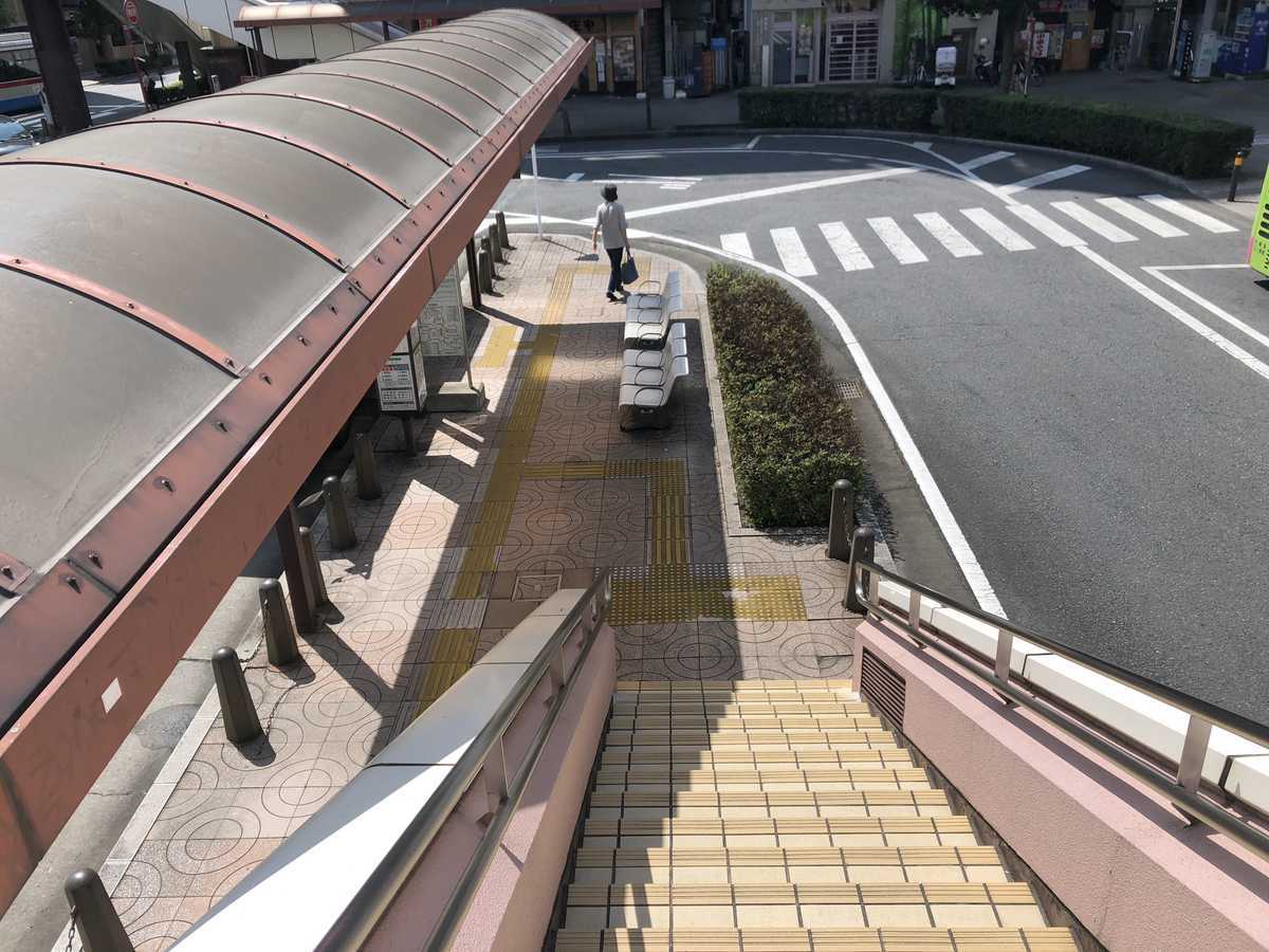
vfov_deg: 48.2
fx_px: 1063
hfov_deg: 61.7
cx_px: 634
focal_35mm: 29
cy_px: 476
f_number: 1.8
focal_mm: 3.99
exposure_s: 1/2000
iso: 20
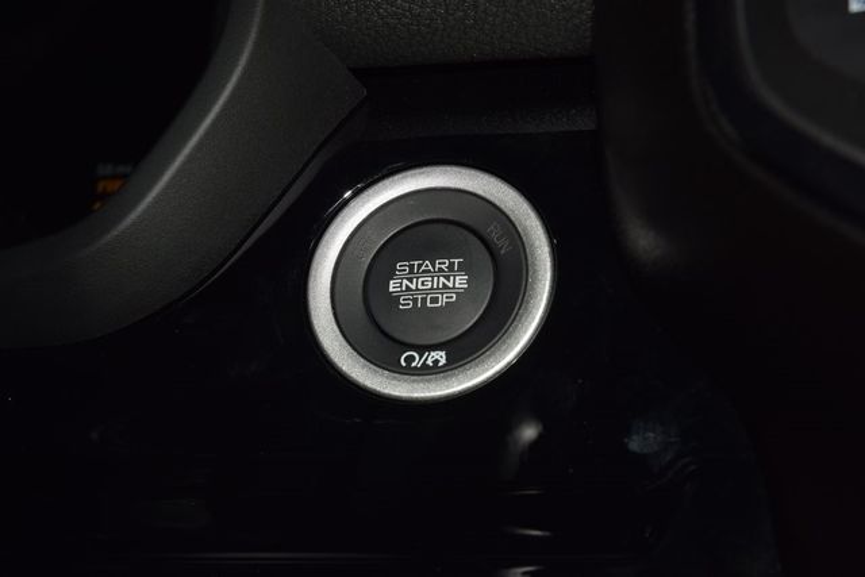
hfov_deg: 19.5
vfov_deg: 13.0
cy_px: 288
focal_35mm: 105
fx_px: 2523
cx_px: 432
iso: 100
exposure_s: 1/125
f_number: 8
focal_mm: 70
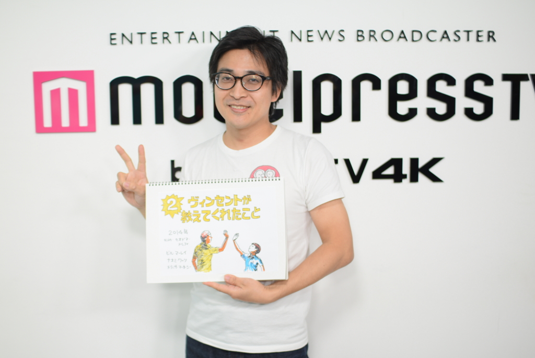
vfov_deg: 29.9
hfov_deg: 43.6
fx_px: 669
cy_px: 179
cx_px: 268
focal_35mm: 45
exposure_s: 1/200
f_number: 1.8
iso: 100
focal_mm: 30
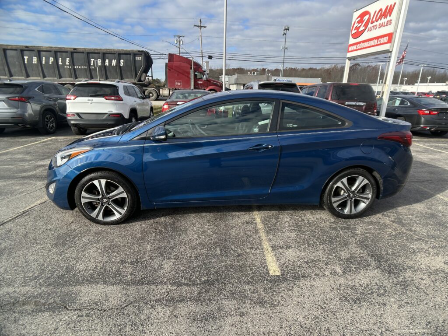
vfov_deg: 53.1
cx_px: 224
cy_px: 168
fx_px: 336
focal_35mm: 26
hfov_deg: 67.3
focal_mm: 5.7
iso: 50
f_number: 1.5
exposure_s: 1/1869
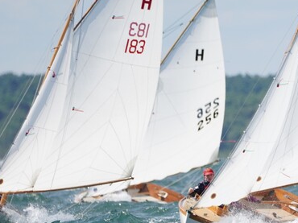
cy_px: 194
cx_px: 316
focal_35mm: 1510
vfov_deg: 1.0
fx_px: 12991
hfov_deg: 1.3
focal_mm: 484
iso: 320
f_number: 6.3
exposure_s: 1/1600
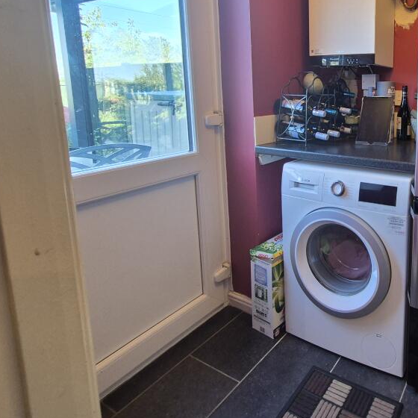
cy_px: 134
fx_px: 287
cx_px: 361
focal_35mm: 21
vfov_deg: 69.8
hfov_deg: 62.8
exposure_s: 1/50
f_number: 2.2
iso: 250
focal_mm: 2.2
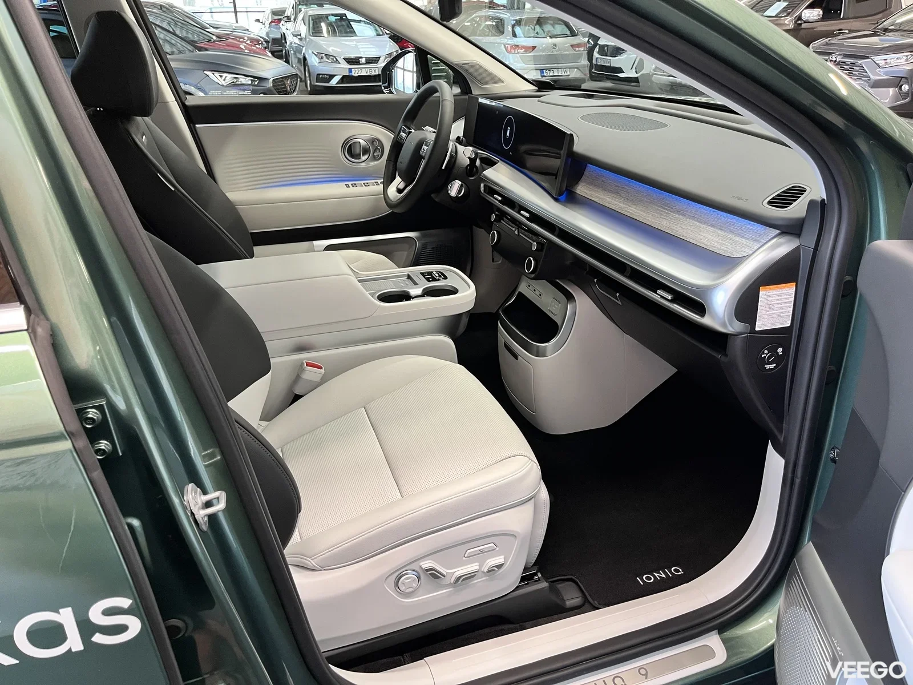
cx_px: 456
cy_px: 342
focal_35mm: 26
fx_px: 686
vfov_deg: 53.1
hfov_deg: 67.3
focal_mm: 5.1
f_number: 1.6
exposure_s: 1/60
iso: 200
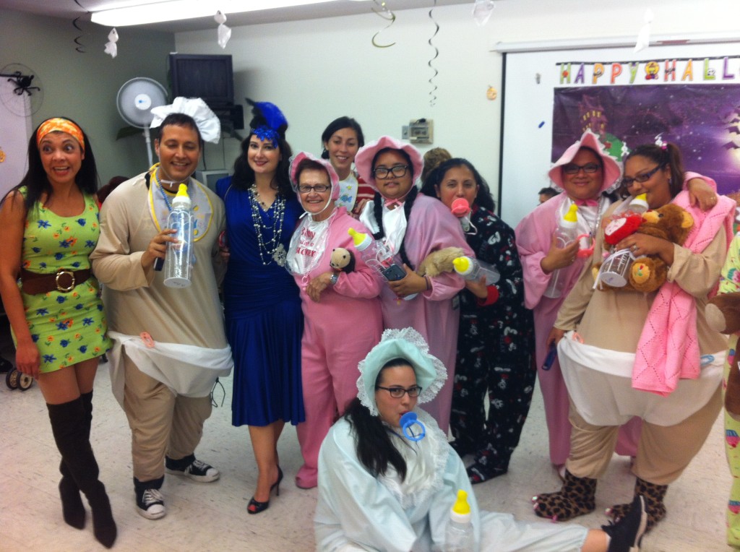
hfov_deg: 52.7
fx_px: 747
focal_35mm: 35
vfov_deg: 40.6
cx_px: 370
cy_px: 276
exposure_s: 1/30
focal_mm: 3.85
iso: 80
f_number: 2.8
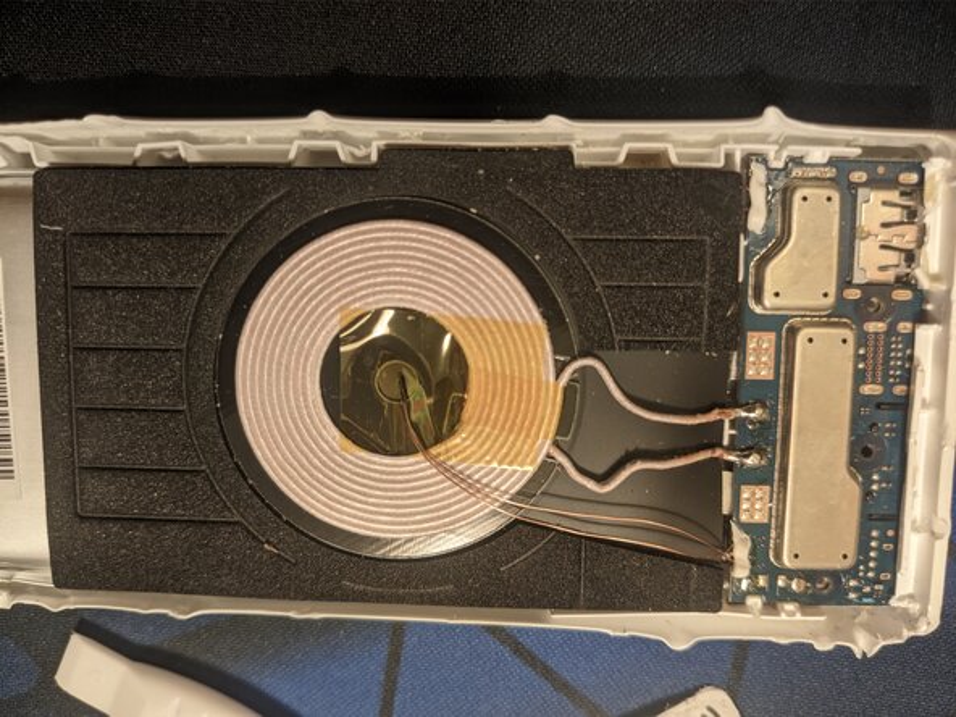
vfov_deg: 53.1
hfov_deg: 67.3
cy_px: 358
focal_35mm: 26
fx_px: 718
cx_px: 478
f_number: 1.75
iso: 1363
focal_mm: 4.75
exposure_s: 1/100
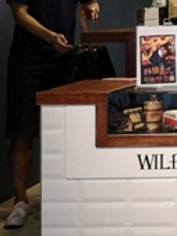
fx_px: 872
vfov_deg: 14.9
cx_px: 397
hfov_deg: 10.3
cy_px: -40
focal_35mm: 128
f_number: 1.8
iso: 400
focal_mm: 3.95
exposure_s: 1/120
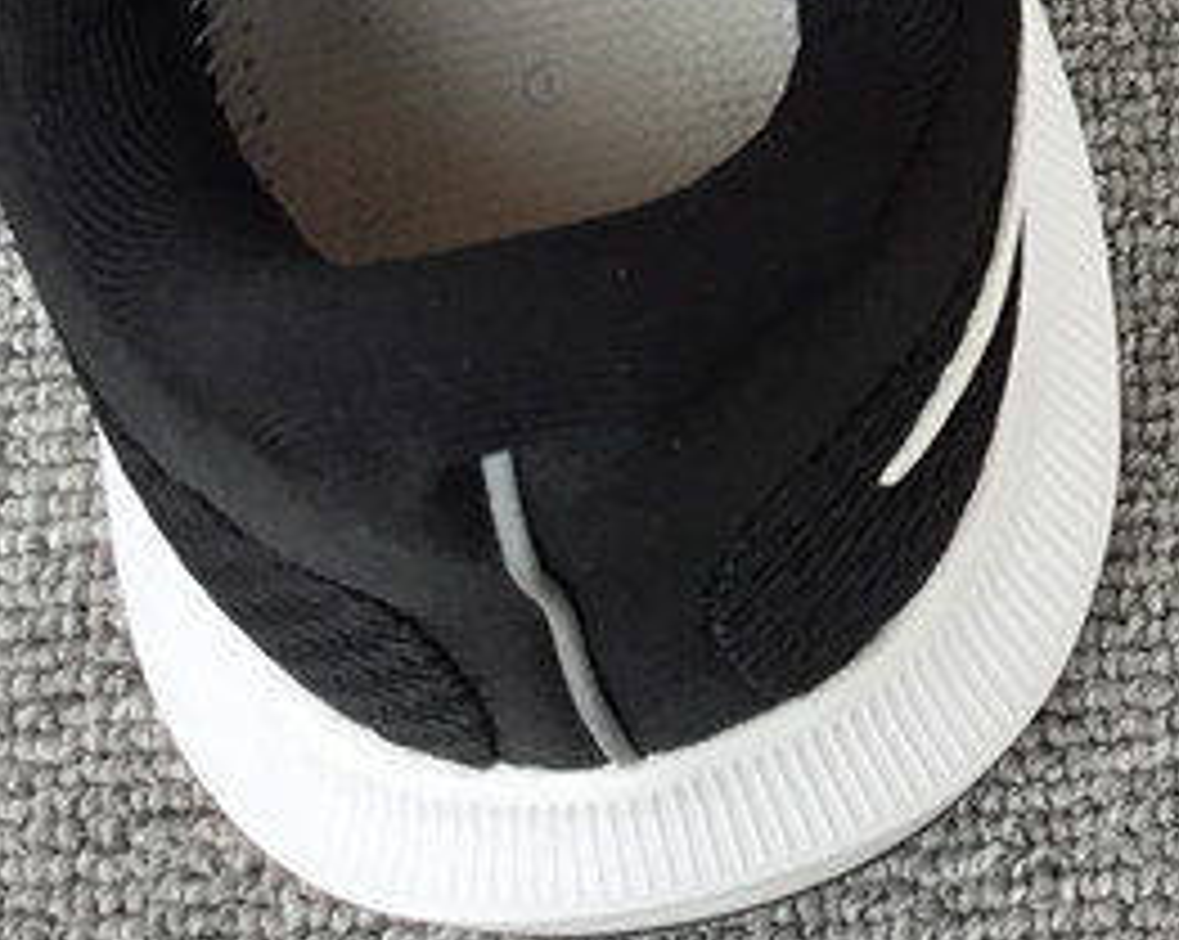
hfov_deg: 17.7
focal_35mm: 104
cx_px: 1372
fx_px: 3625
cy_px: -479
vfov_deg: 13.9
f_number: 2.4
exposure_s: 1/251
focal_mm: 3.3
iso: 25
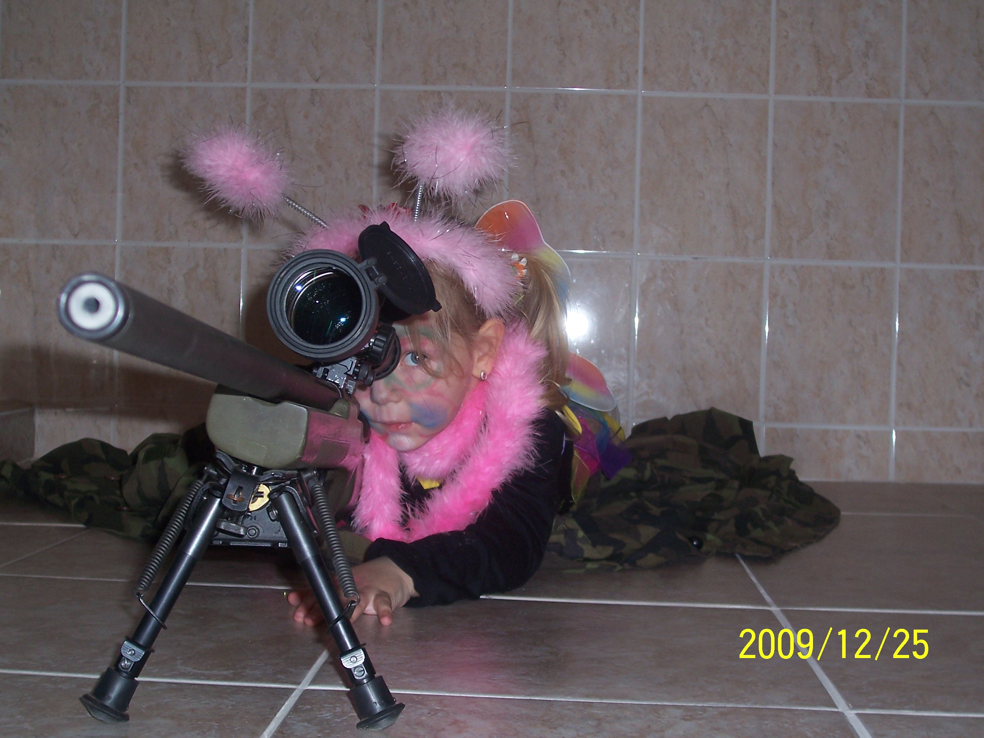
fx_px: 1507
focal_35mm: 53
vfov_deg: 27.5
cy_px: 369
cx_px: 492
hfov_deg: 36.2
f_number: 3.4
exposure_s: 1/60
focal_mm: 8.6
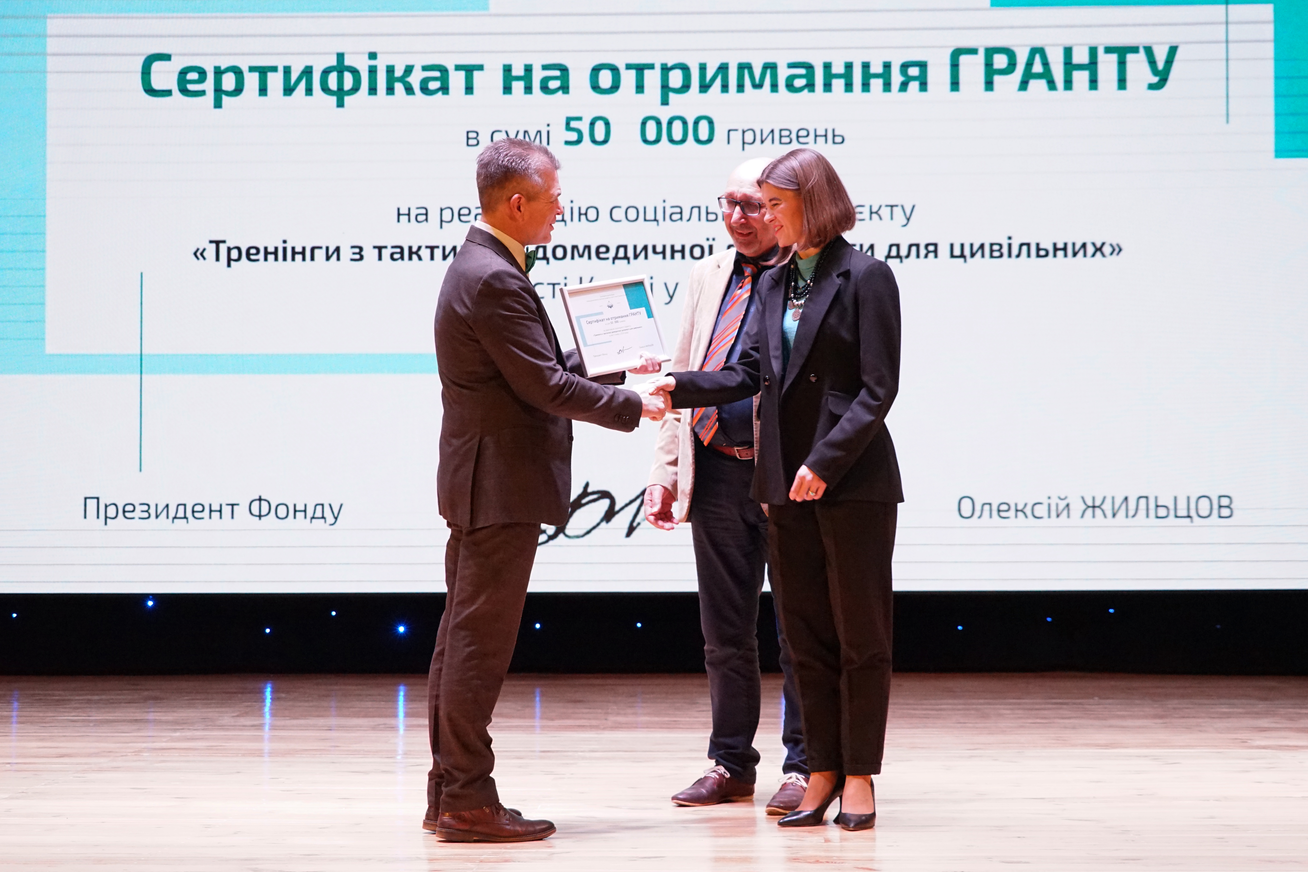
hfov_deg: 31.0
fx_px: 2362
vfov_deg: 20.9
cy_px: 436
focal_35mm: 65
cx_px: 654
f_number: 5.6
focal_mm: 65
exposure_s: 1/200
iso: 5000
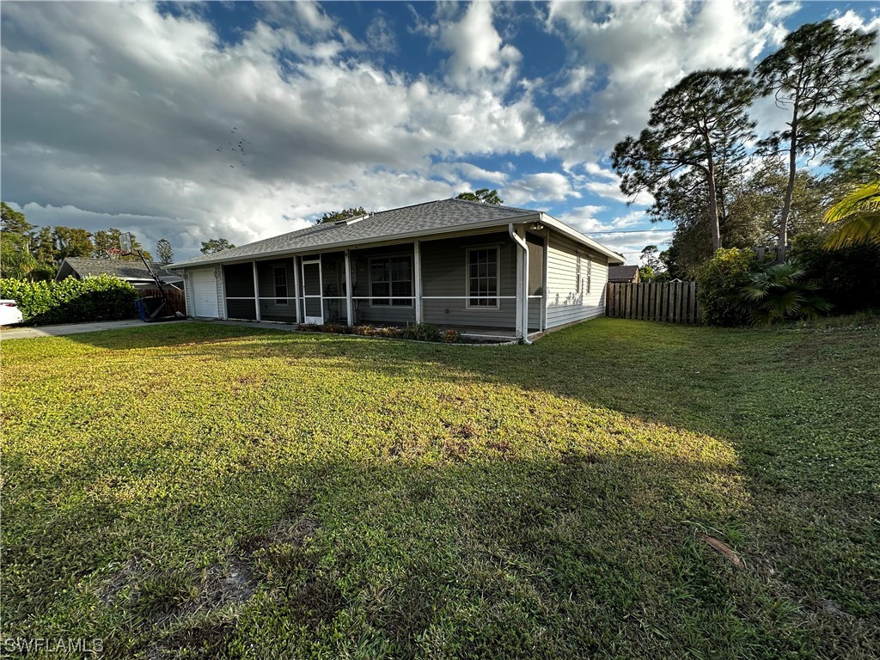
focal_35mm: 14
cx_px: 440
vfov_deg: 85.7
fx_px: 356
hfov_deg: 102.1
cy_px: 330
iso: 40
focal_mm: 2.22
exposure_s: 1/530
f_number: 2.2
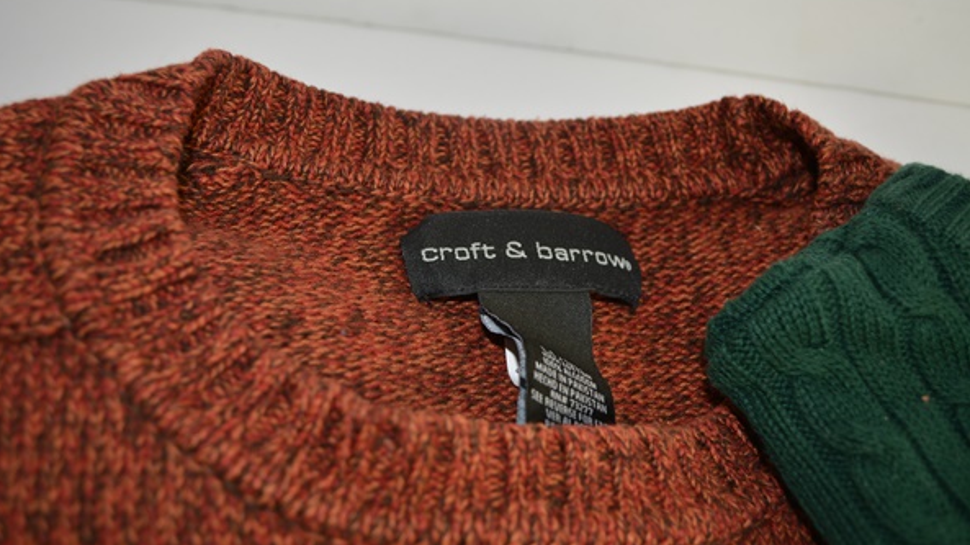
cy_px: 277
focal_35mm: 35
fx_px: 900
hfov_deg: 56.6
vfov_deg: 33.7
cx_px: 481
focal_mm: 22
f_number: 4
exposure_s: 1/80
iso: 140
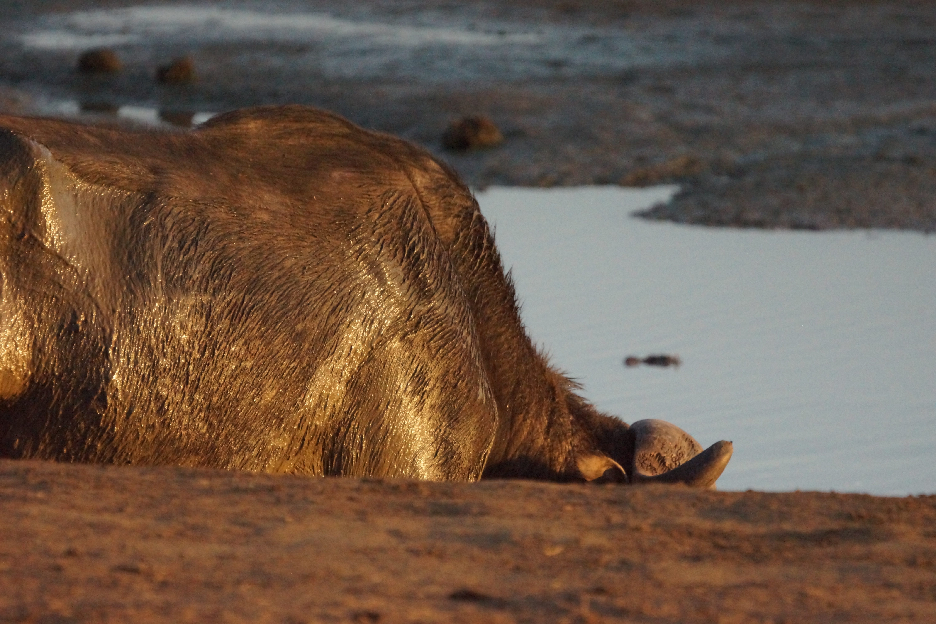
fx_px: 15599
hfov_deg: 3.4
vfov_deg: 2.3
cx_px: 468
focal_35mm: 600
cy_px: 312
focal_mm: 400
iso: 3200
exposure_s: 1/3200
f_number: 5.6
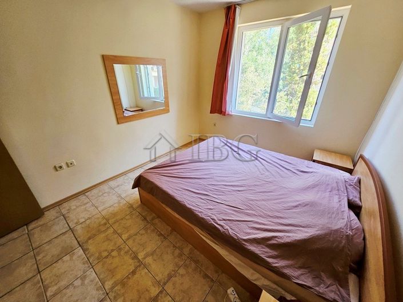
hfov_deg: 106.2
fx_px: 151
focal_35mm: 13
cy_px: 151
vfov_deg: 89.9
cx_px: 202
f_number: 2.2
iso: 160
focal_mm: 1.7
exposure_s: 1/50
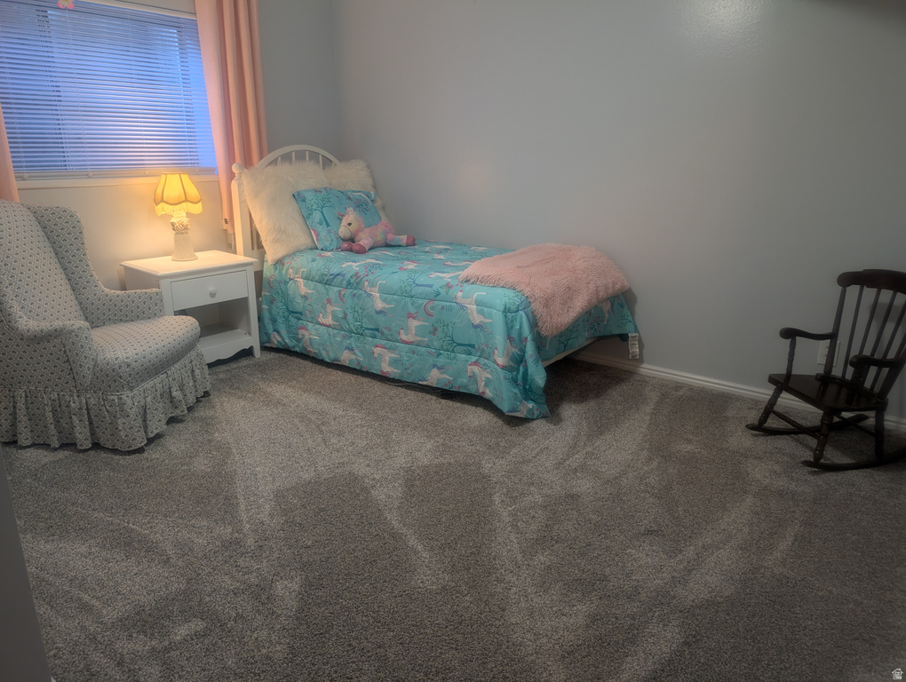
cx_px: 453
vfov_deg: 56.9
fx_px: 629
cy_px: 341
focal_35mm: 24
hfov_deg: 71.5
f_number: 1.68
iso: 22
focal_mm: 6.9
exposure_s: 1/54.9
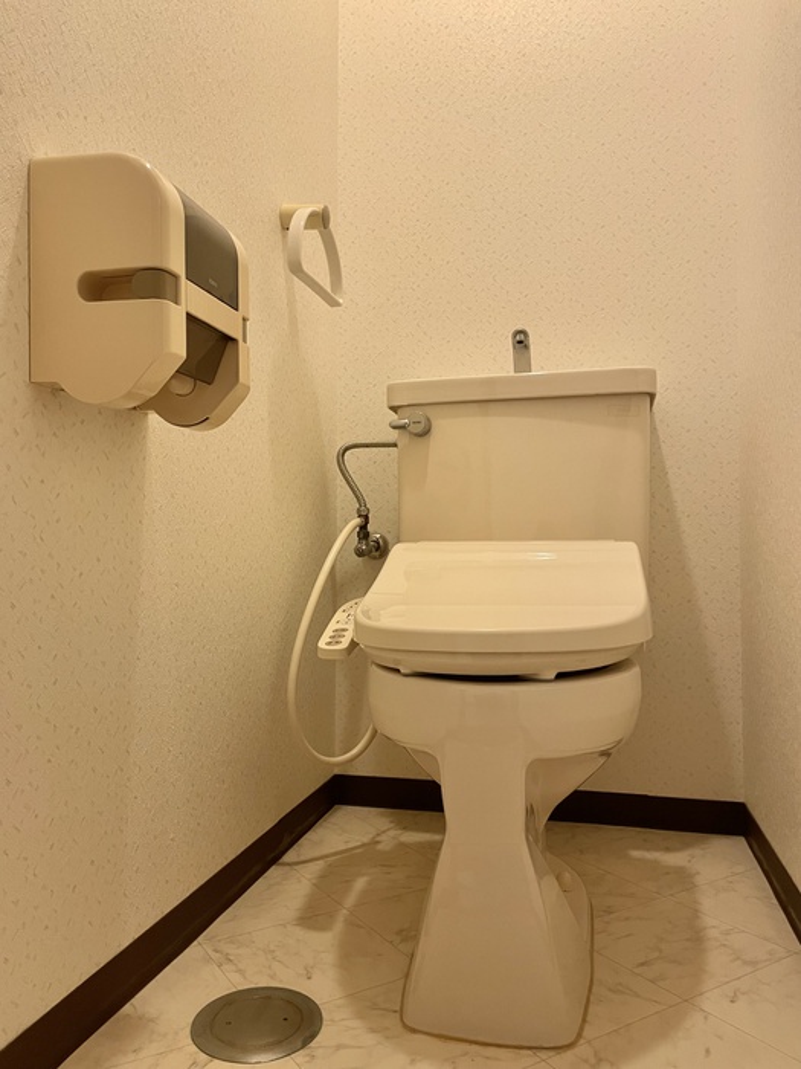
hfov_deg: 53.1
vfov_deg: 67.3
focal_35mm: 26
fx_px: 802
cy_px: 534
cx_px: 400
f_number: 1.6
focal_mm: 4.2
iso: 160
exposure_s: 1/60
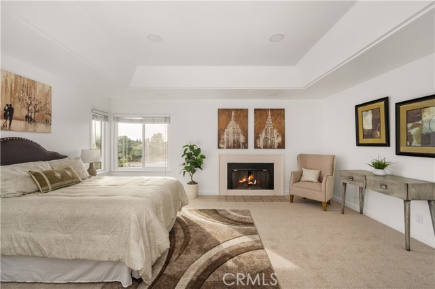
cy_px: 144
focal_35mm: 14
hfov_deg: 104.3
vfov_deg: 81.1
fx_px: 169
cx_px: 218
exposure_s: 1/15
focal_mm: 14
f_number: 9
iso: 100
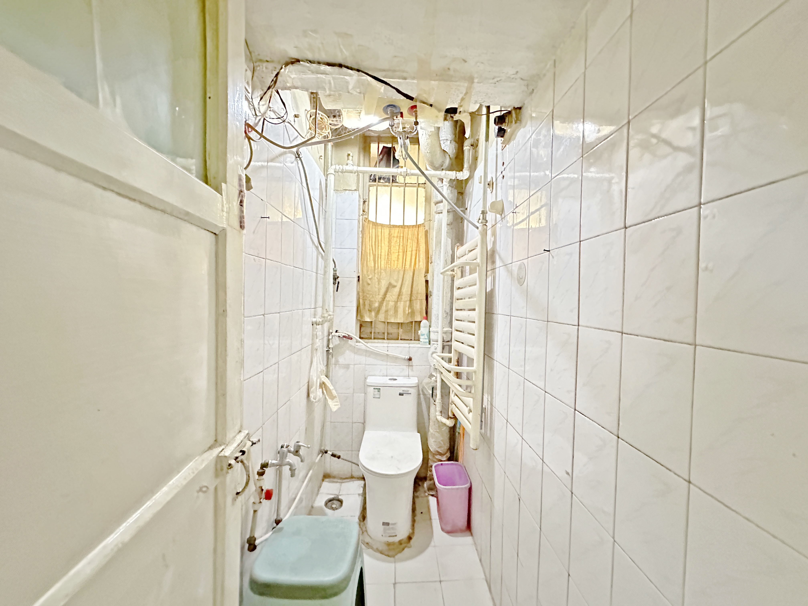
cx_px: 404
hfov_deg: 102.1
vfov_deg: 85.7
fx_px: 327
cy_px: 303
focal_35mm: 14
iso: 1250
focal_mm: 2.22
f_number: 2.2
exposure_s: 1/25
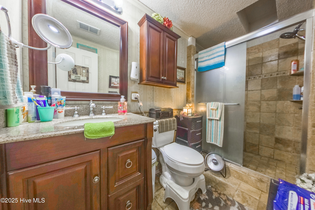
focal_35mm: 28
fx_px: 245
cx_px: 158
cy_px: 105
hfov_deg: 65.5
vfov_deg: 46.4
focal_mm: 10.3
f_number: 4.5
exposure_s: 1/500
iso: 100
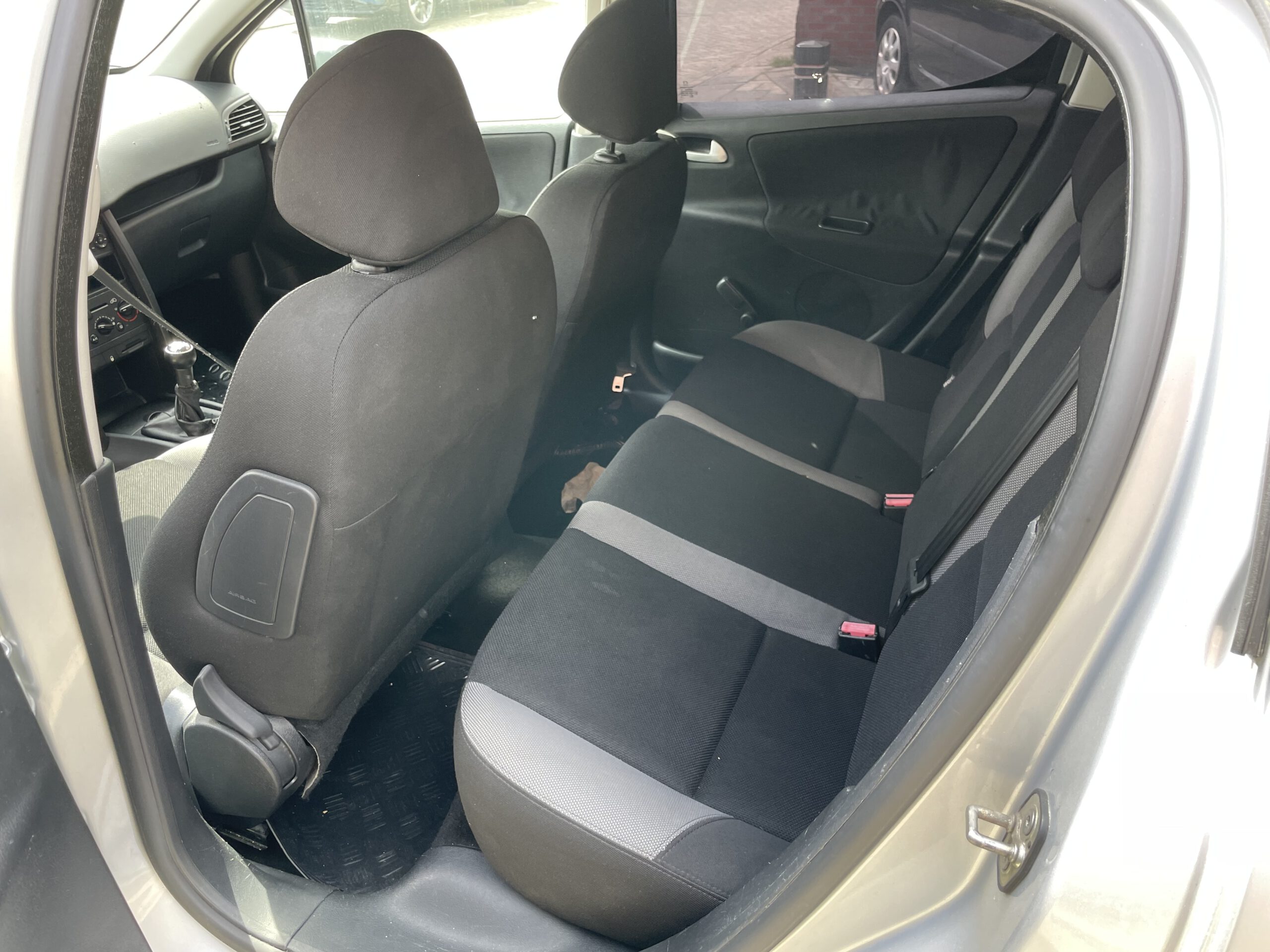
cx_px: 635
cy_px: 476
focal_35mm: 26
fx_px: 954
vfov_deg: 53.1
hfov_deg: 67.3
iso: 80
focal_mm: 4.2
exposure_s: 1/121
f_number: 1.6
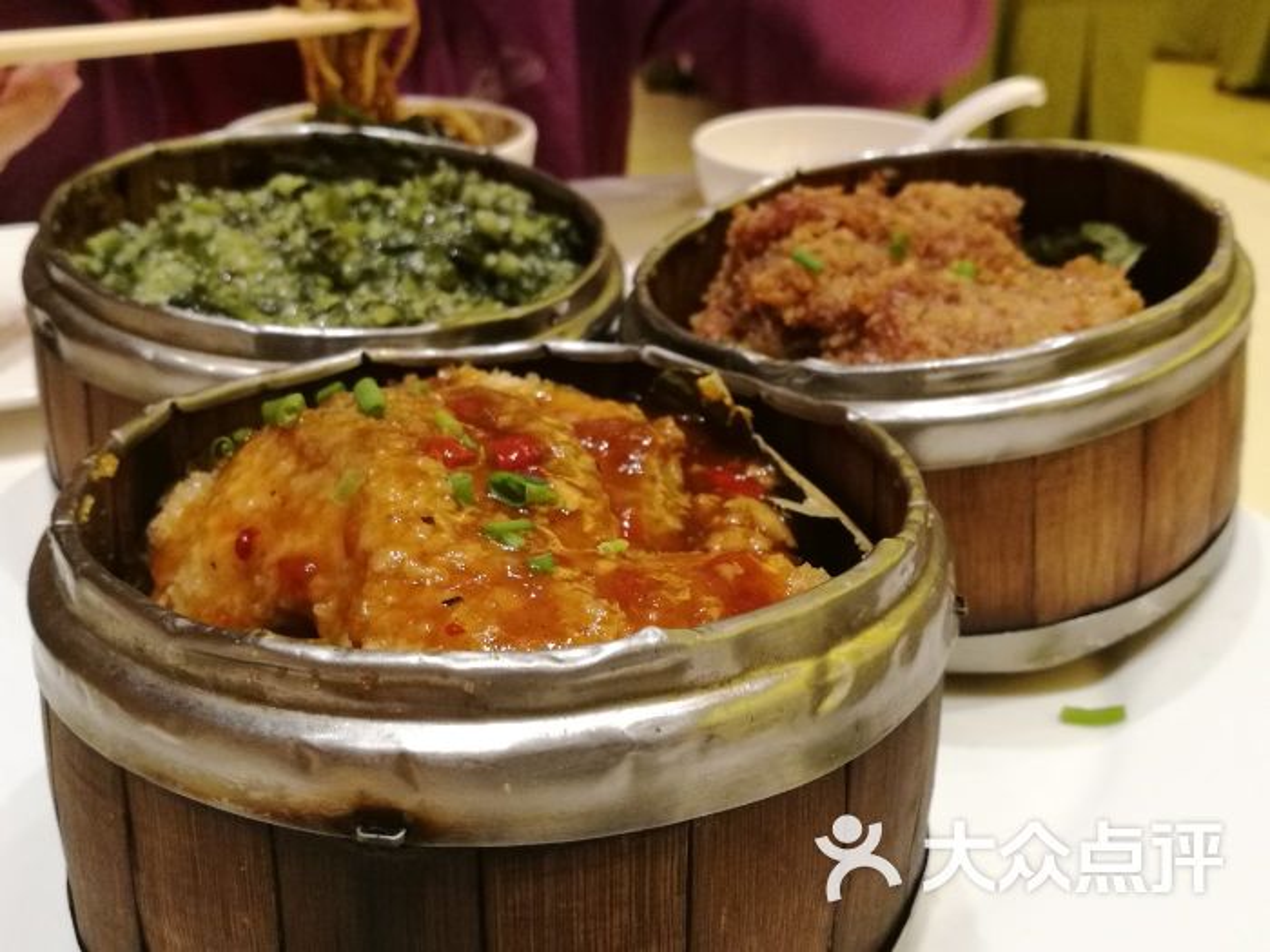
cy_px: 476
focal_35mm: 35
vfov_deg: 40.7
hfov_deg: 52.6
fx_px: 1284
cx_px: 635
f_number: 2.2
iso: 400
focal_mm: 4.5
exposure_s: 1/33.3
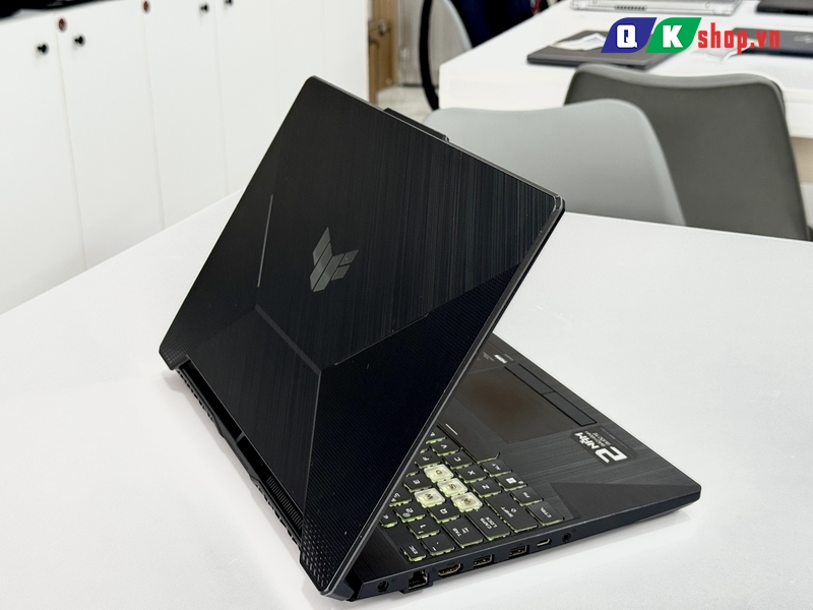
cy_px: 305
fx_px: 1127
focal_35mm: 48
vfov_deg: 30.3
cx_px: 406
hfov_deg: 39.7
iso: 100
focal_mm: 6.76
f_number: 1.78
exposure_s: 1/117
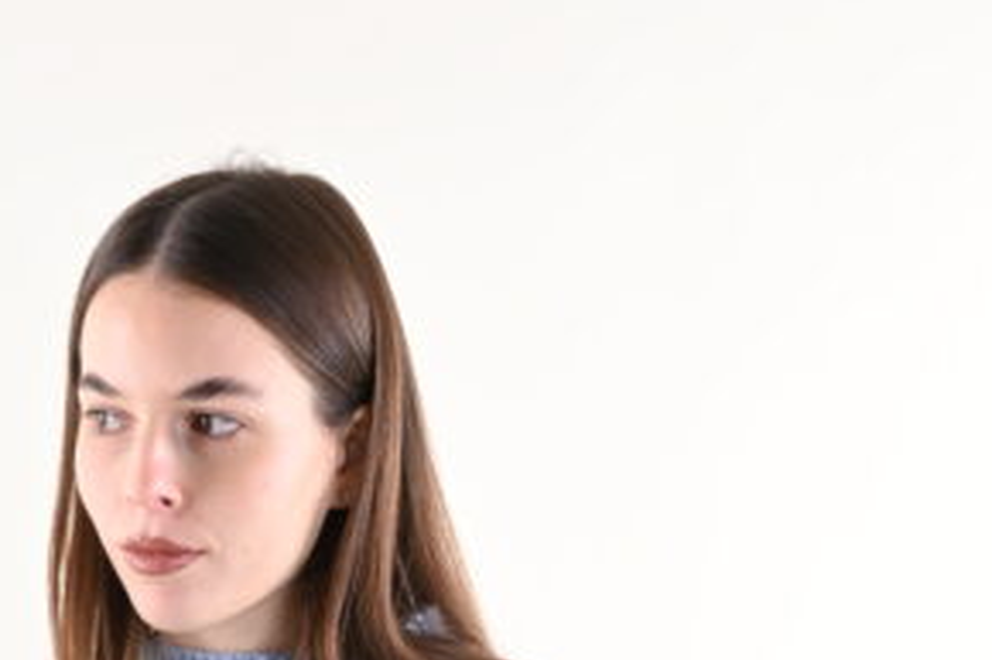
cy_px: 1028
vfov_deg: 11.4
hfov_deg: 17.9
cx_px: 325
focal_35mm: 114
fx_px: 3139
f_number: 9
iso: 125
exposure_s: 1/125
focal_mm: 44
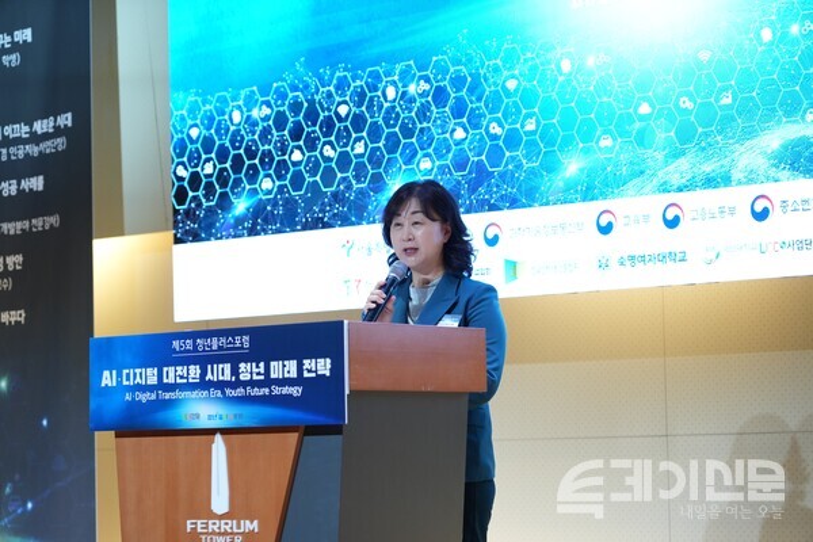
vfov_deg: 15.0
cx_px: 406
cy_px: 271
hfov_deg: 22.4
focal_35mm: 91
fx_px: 2055
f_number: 4
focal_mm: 91
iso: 3200
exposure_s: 1/200
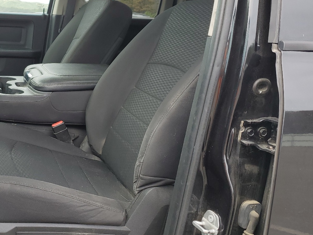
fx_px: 389
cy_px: 109
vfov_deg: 33.6
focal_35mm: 43
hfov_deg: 42.1
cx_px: 67
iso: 50
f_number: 1.5
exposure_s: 1/312
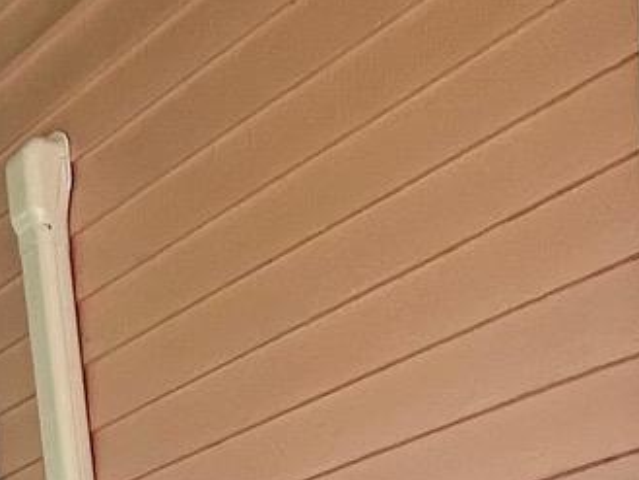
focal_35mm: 81
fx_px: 1496
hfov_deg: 24.1
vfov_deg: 13.3
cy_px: 1172
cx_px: 365
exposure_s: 1/219
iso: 32
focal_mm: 1.57
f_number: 1.8
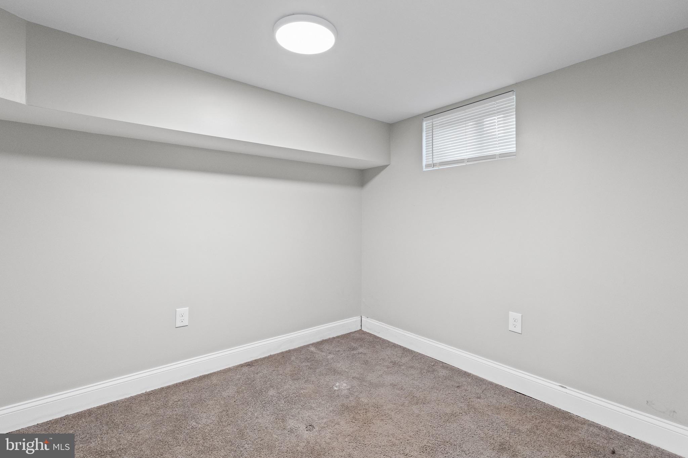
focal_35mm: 16
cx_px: 344
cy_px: 229
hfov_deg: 96.7
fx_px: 306
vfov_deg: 73.7
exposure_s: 1/25
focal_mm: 16
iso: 1600
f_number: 7.1
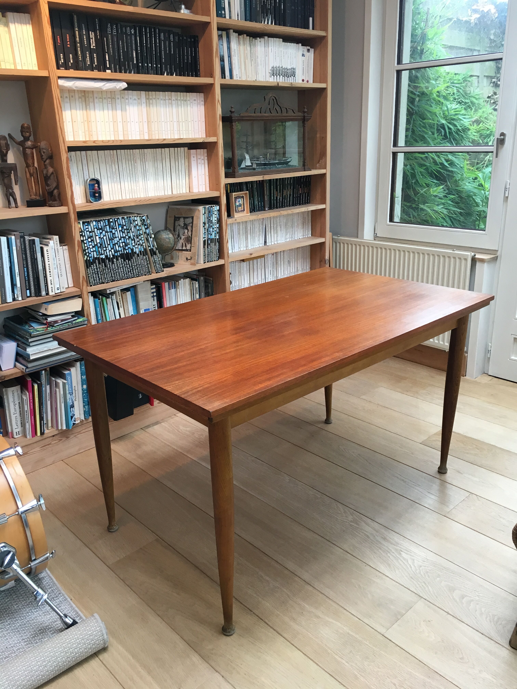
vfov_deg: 61.7
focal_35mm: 29
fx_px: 577
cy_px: 344
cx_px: 258
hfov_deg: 48.2
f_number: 2.2
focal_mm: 4.15
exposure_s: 1/33
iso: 50
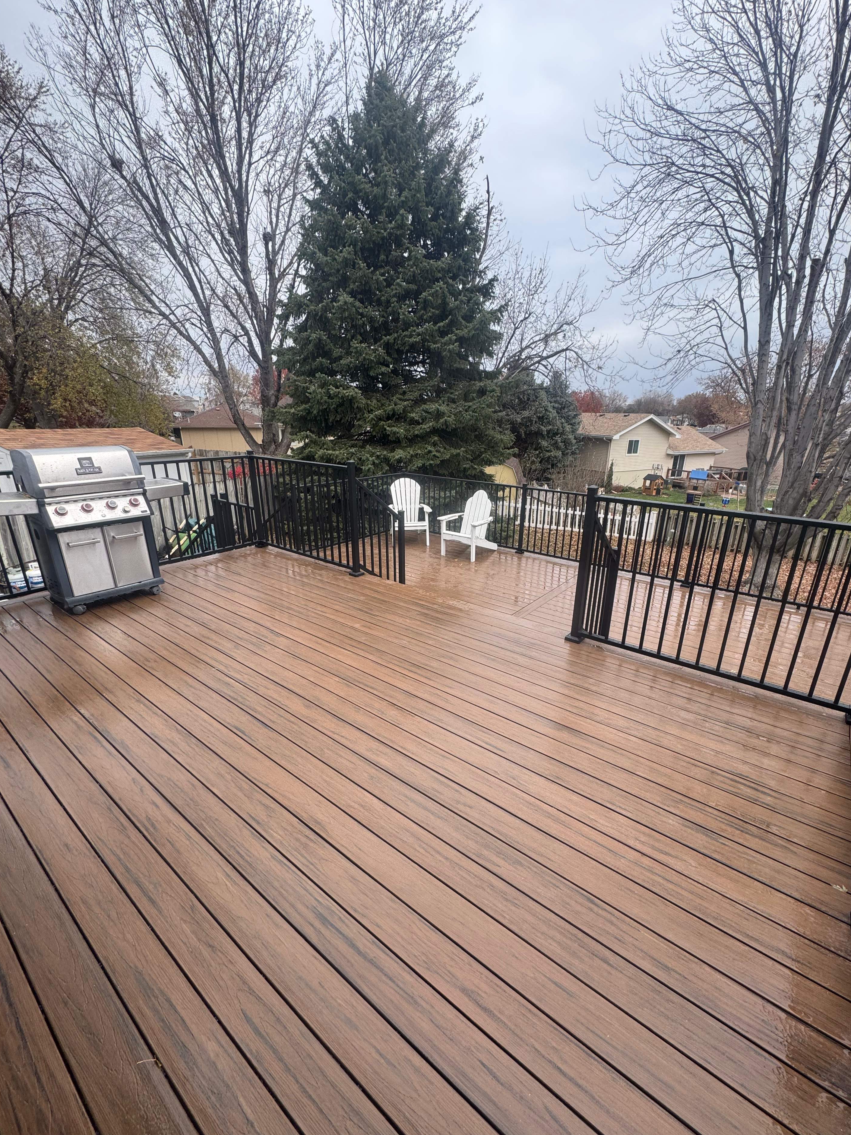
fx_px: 492
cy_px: 592
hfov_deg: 81.7
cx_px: 448
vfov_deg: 98.1
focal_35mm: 15
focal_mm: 2.22
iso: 40
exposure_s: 1/388
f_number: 2.2
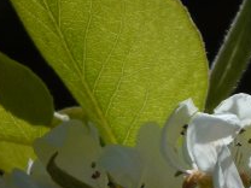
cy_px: 190
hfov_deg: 6.7
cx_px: 237
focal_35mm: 296
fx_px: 2146
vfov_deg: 5.0
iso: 80
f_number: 5.9
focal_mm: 22.8
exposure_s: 1/640
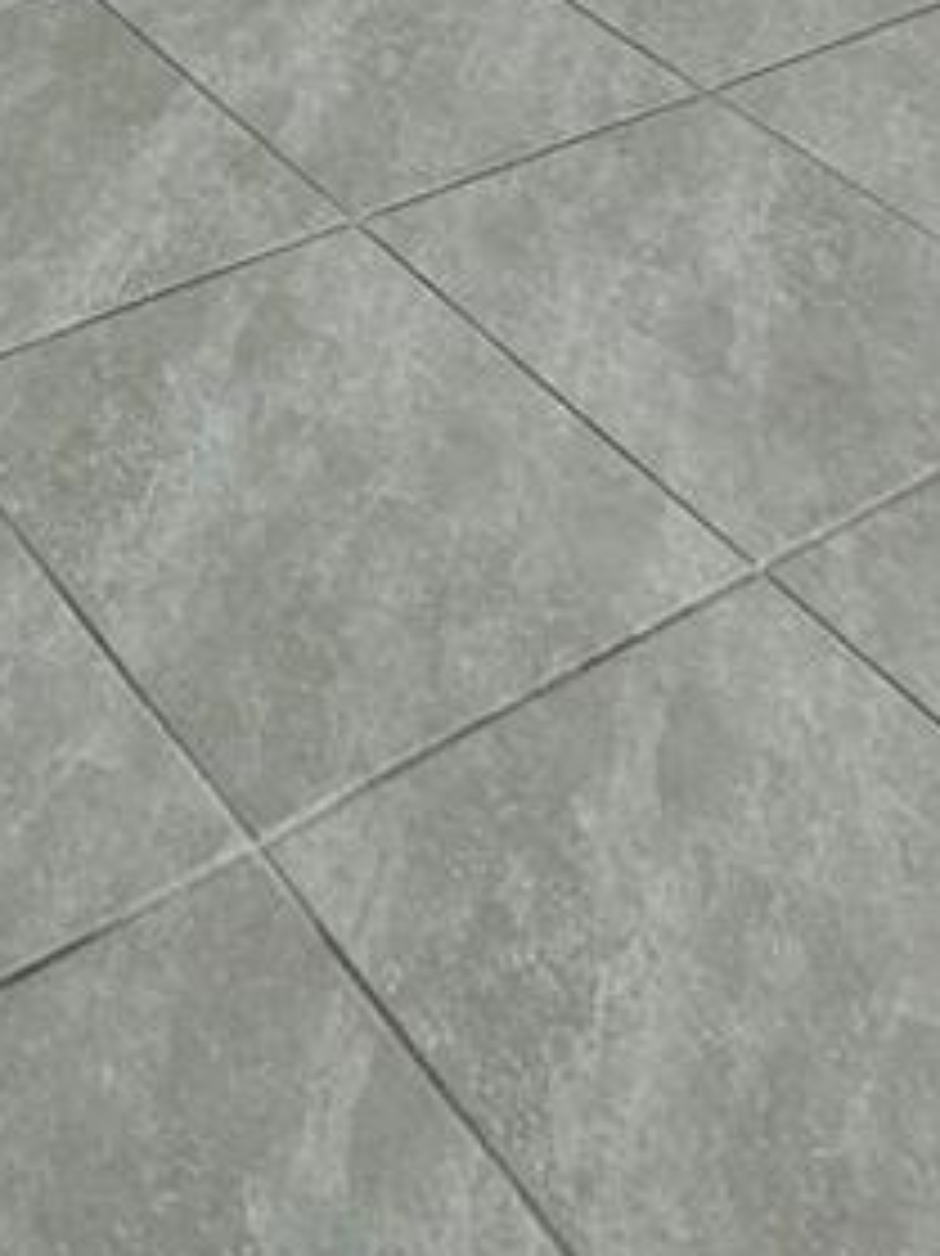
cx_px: -13
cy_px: -918
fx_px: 2029
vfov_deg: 22.6
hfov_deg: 24.8
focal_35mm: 56
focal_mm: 2.2
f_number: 2.2
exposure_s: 1/60.2
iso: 200
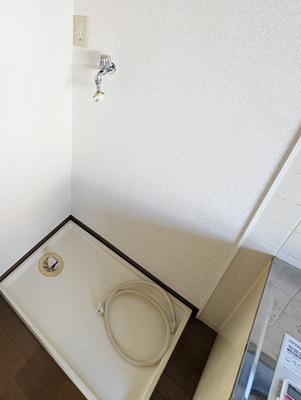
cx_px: 56
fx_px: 243
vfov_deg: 76.9
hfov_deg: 58.2
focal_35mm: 21
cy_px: 140
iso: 421
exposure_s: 1/100
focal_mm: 2.23
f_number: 1.95
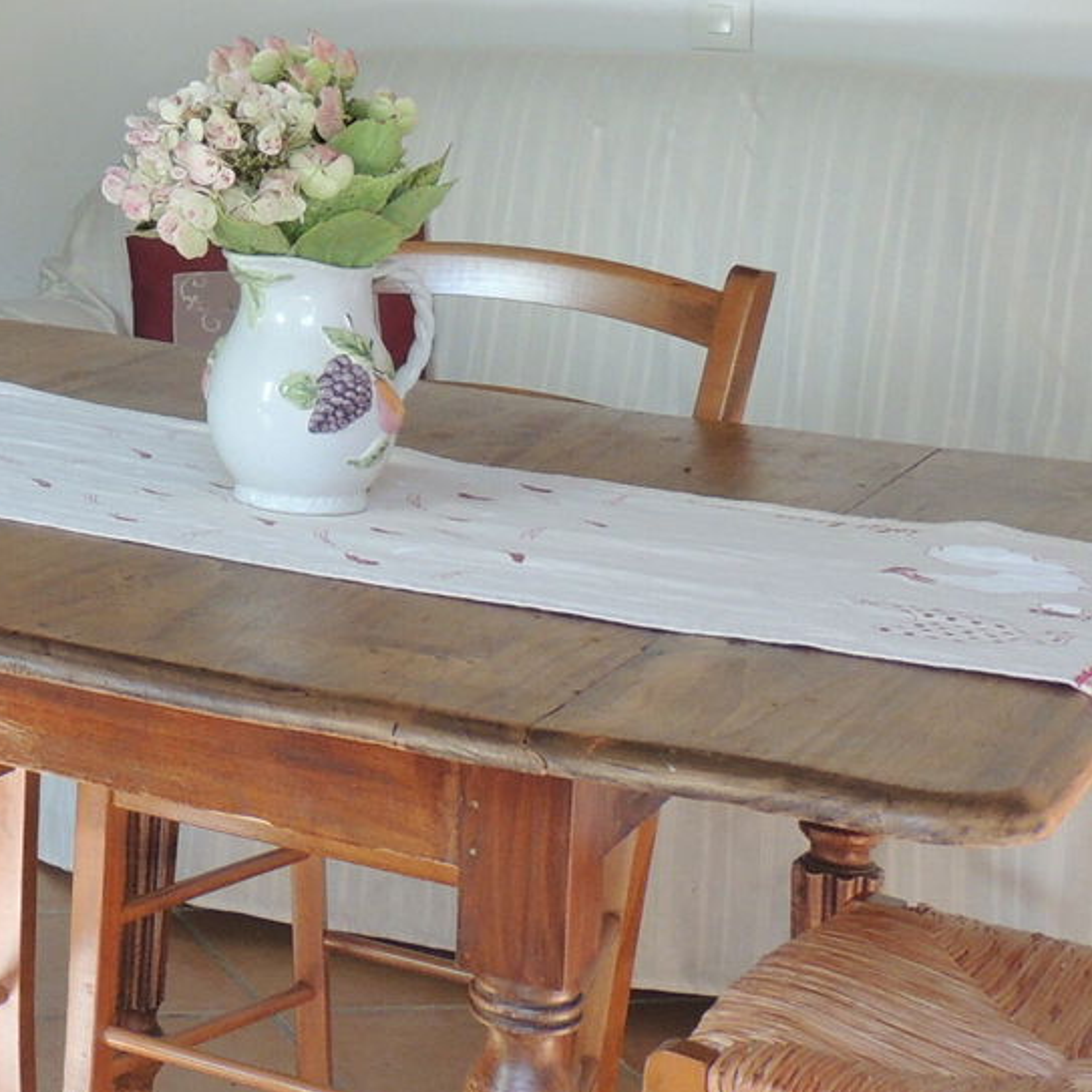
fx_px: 3069
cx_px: -386
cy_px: -68
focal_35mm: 86
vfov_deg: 19.4
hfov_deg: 18.5
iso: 320
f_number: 3.2
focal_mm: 5.8
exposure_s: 1/50
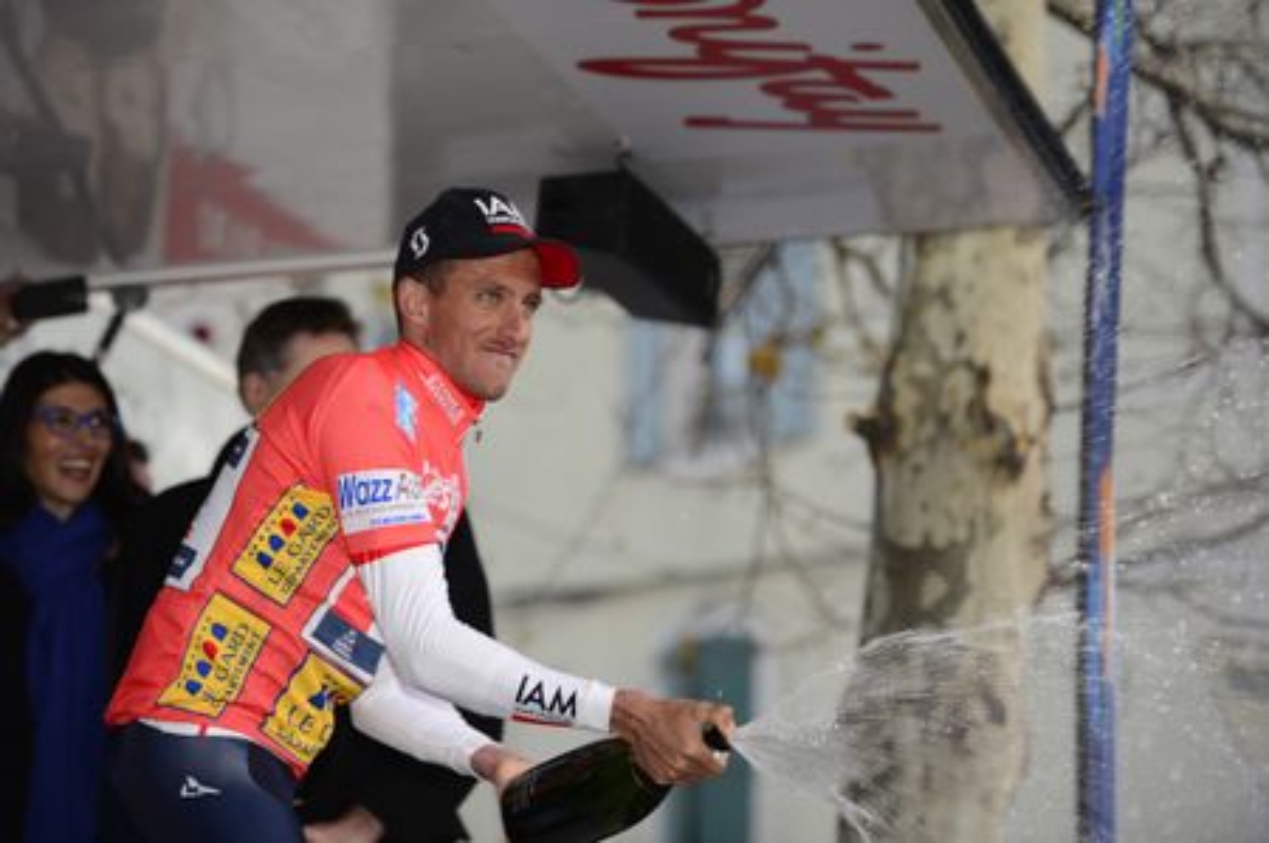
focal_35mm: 112
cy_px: 422
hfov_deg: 18.3
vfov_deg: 12.2
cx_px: 634
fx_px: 3944
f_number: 2.8
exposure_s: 1/250
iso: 200
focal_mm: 112
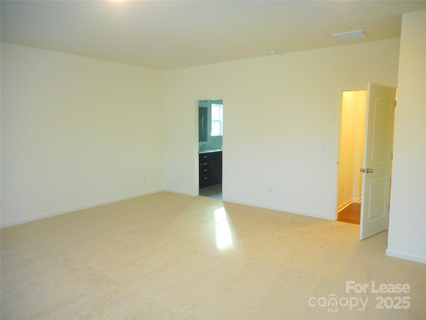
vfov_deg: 54.9
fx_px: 308
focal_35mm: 25
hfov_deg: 69.4
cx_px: 213
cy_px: 160
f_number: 3.7
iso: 400
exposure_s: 1/25
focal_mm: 4.5
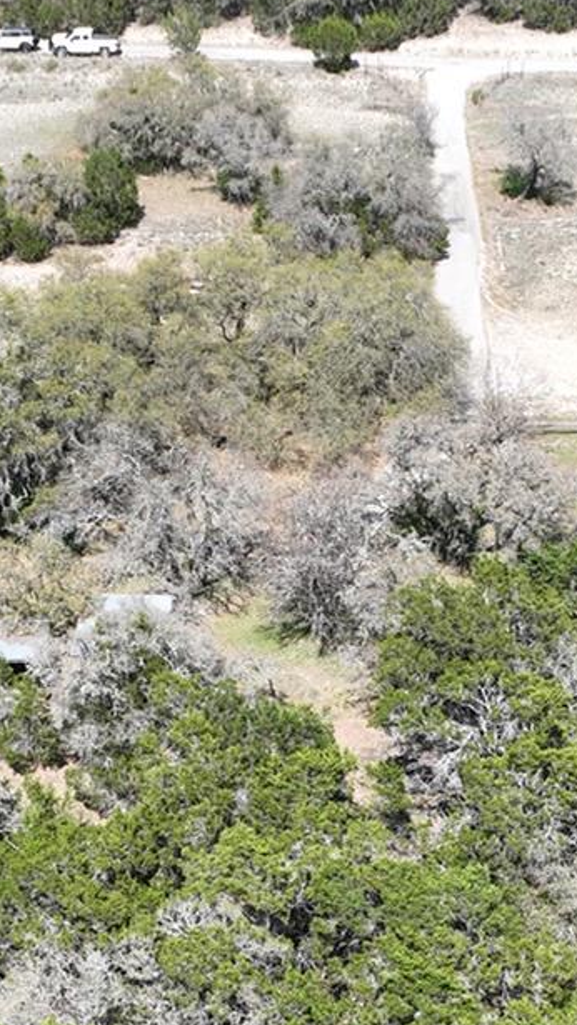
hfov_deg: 13.9
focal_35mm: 87
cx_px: 334
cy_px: 1092
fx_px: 2366
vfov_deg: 23.2
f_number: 2.8
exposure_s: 1/1000
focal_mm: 12.29
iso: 100
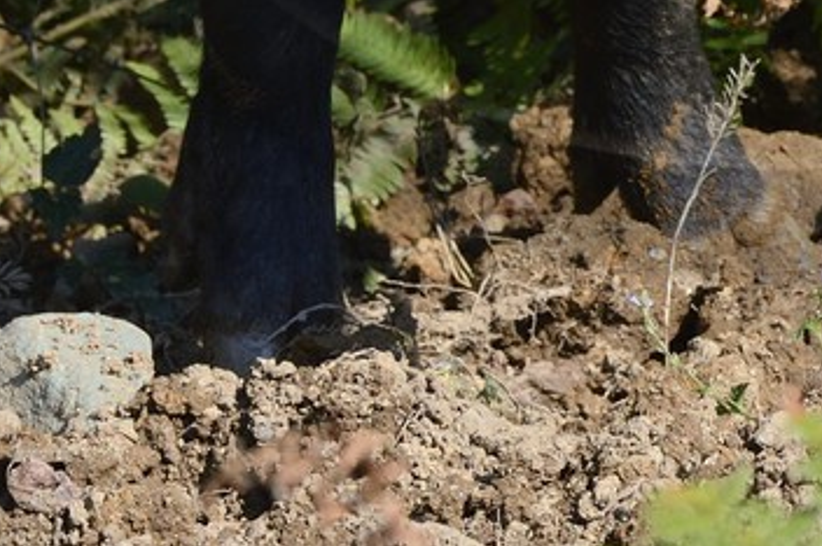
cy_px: -686
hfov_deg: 2.7
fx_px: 17633
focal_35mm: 773
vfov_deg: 1.8
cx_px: 785
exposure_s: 1/320
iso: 400
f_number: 13
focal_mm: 170
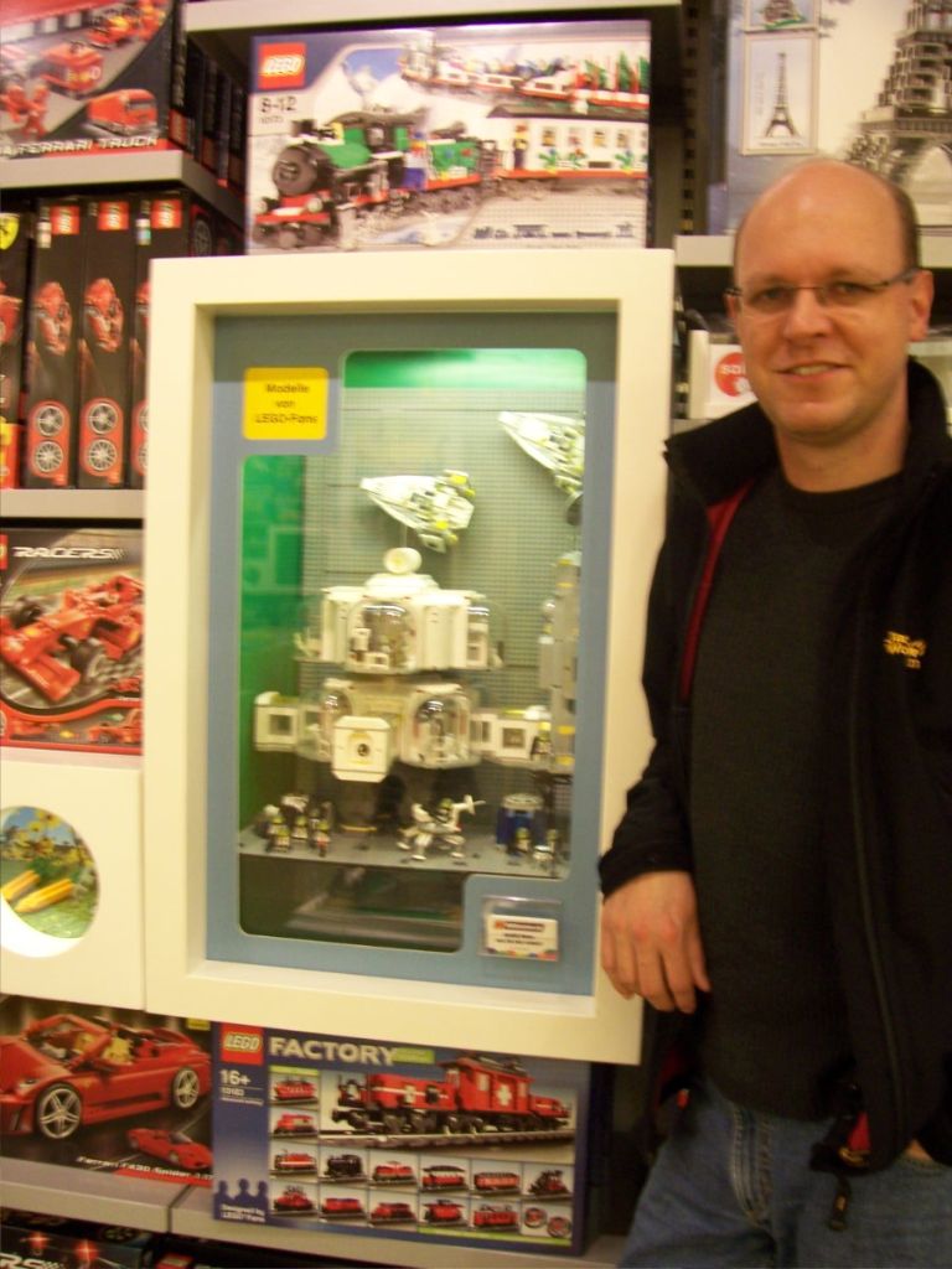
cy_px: 634
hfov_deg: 41.8
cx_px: 476
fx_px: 1247
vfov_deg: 54.0
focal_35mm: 34
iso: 160
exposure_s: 1/30
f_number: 2.7
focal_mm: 5.6
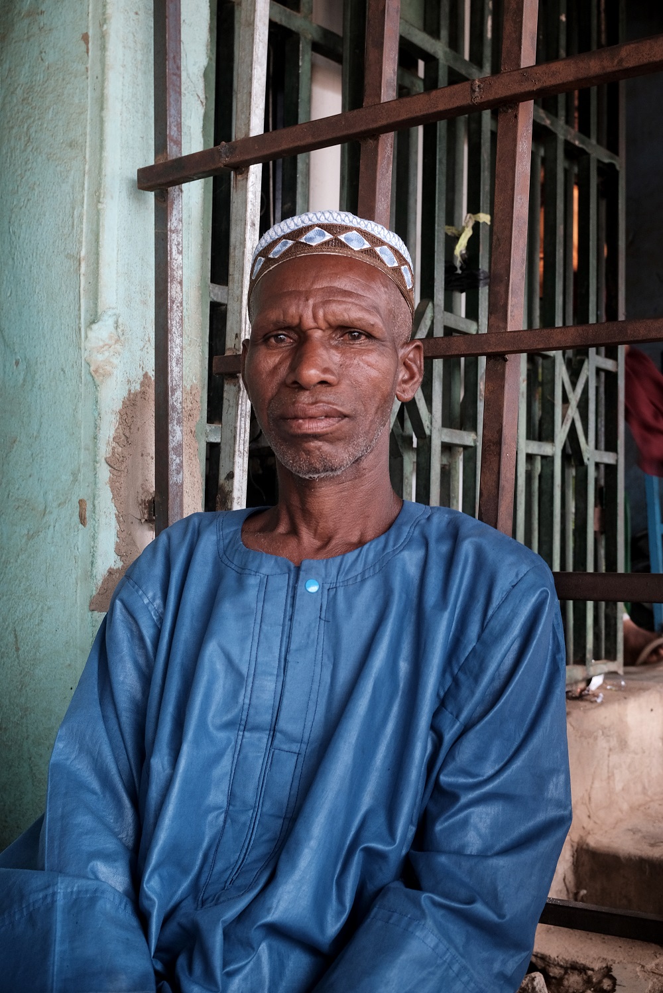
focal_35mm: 41
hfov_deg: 32.7
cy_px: 496
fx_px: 1131
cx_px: 332
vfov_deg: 47.4
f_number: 5.6
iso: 400
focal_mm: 27
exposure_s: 1/60
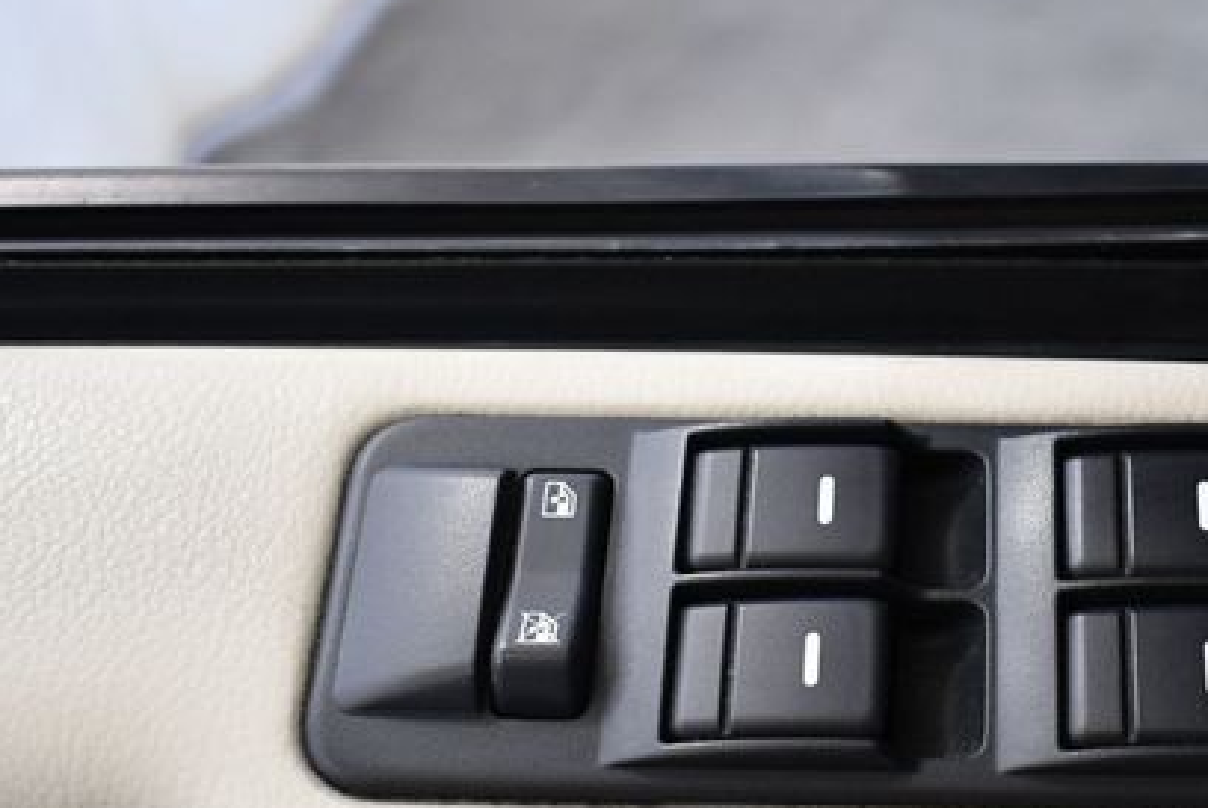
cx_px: 888
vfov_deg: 19.7
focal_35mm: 69
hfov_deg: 28.8
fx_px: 2318
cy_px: 586
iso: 1100
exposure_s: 1/125
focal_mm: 22
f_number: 3.8
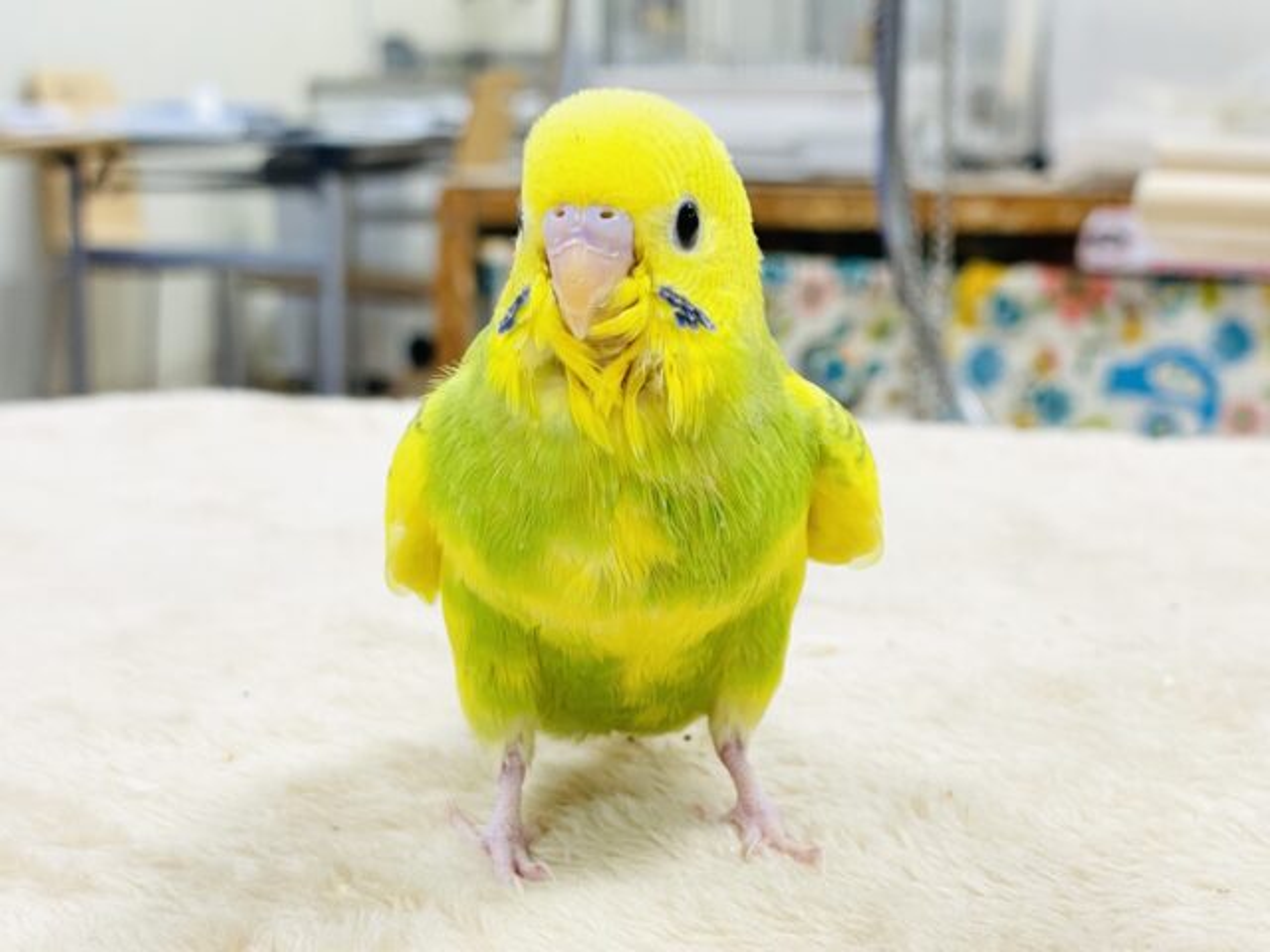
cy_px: 476
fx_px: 1908
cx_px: 635
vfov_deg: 28.0
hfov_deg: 36.8
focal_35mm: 52
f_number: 2
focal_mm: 6
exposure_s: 1/100
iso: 64
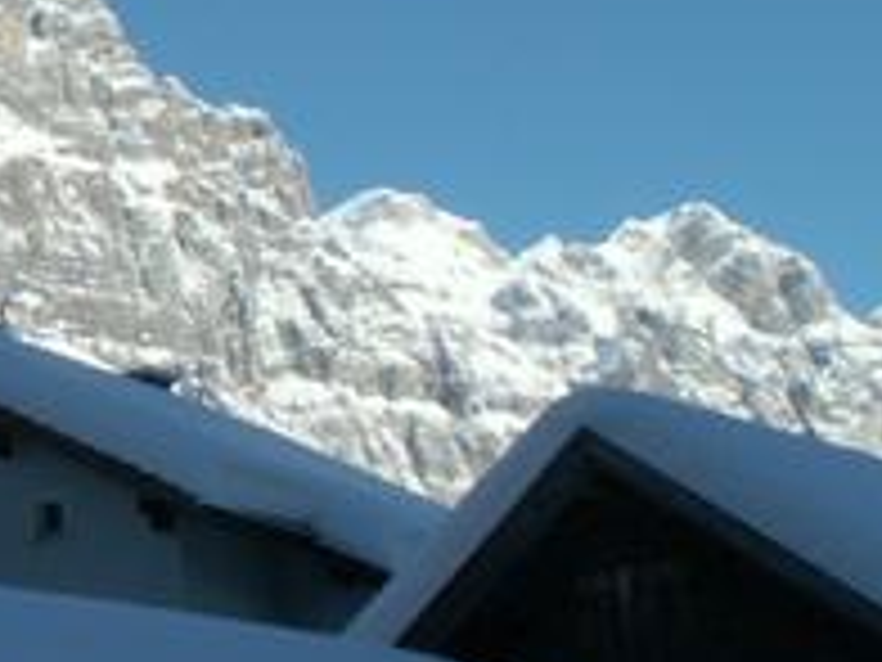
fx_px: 2905
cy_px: 144
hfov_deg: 16.1
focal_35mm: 114
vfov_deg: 12.9
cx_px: -338
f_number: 7.1
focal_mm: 5.86
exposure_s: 1/200
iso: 50
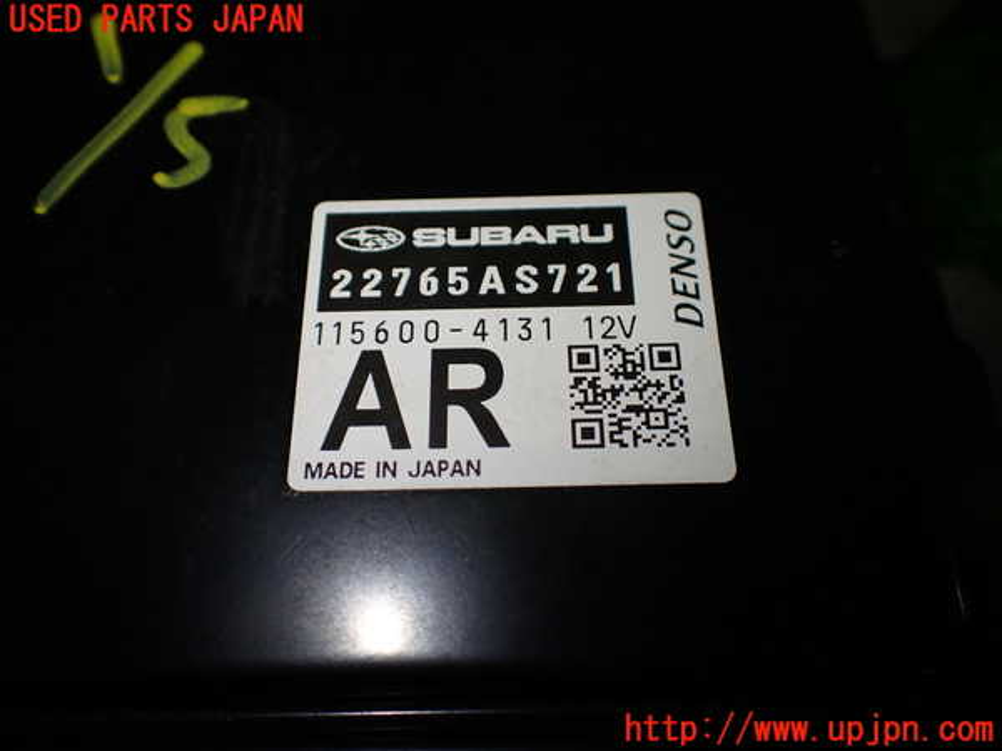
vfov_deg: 46.8
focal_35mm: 30
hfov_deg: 60.0
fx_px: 868
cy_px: 376
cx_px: 501
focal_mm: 5.4
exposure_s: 1/200
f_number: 2.3
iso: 100
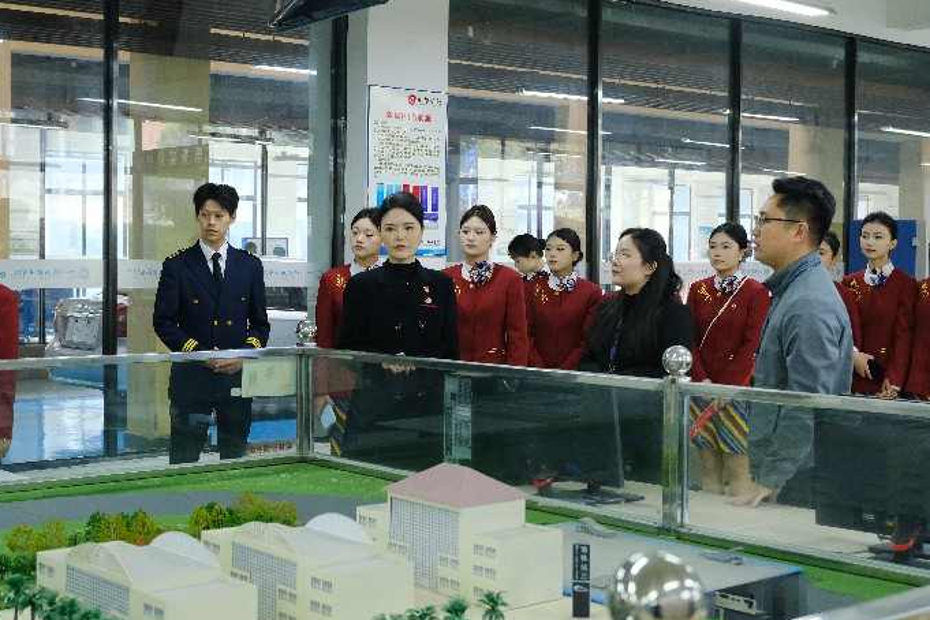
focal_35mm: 54
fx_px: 1395
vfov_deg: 25.1
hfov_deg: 36.9
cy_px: 297
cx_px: 449
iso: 2500
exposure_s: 1/100
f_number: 4.7
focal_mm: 30.5
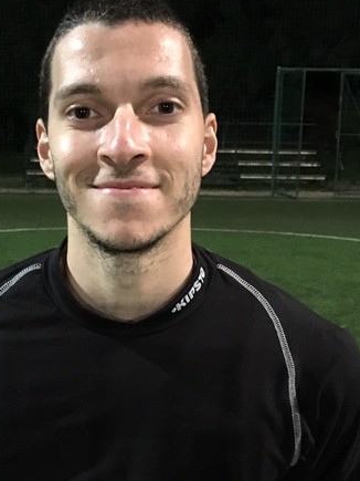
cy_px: 289
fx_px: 555
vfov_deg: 46.5
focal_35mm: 40
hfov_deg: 35.7
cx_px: 134
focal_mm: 4.15
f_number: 2.2
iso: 400
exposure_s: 1/17
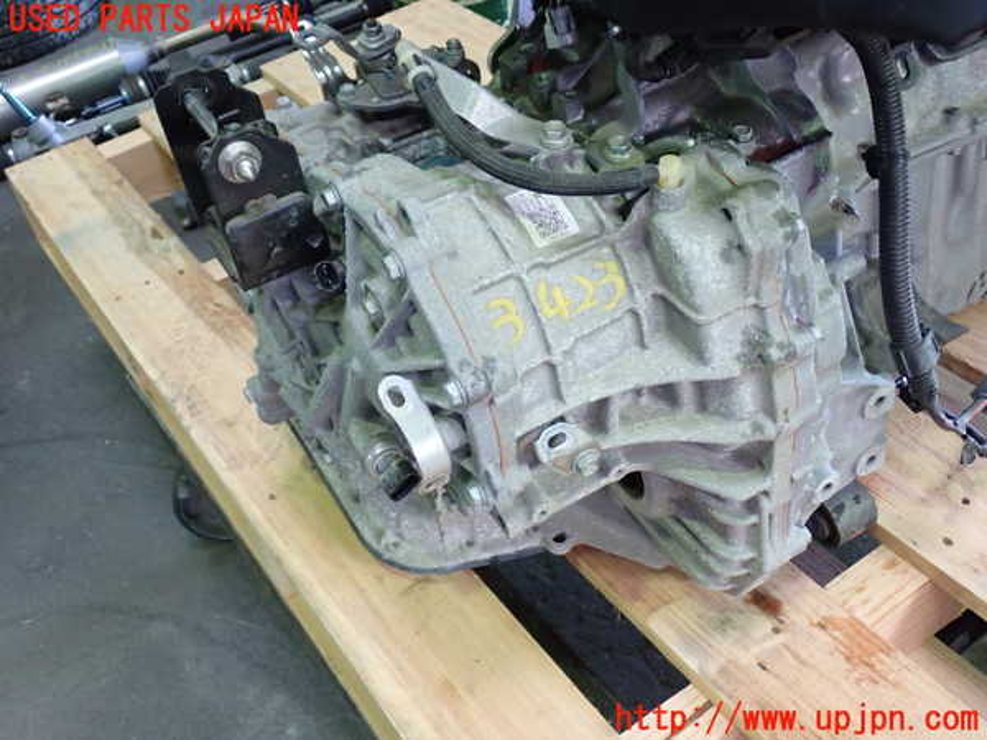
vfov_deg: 37.7
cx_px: 494
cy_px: 370
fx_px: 1083
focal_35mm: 38
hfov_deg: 49.0
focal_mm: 6.83
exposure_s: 1/40
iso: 400
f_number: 2.7
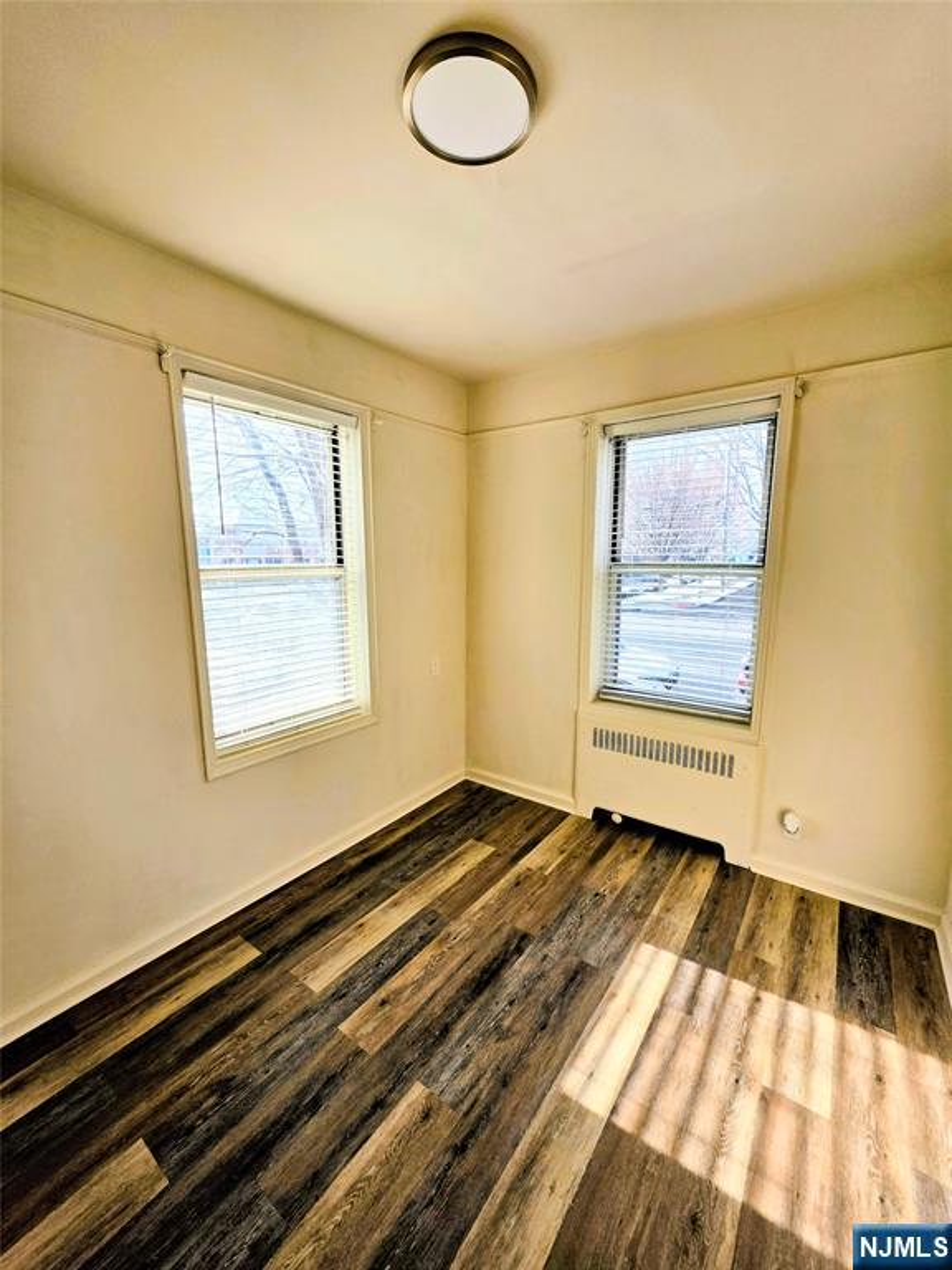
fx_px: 477
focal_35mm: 13
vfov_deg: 106.2
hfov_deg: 89.9
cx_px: 476
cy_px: 635
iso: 40
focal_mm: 2.2
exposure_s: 1/528
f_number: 1.9
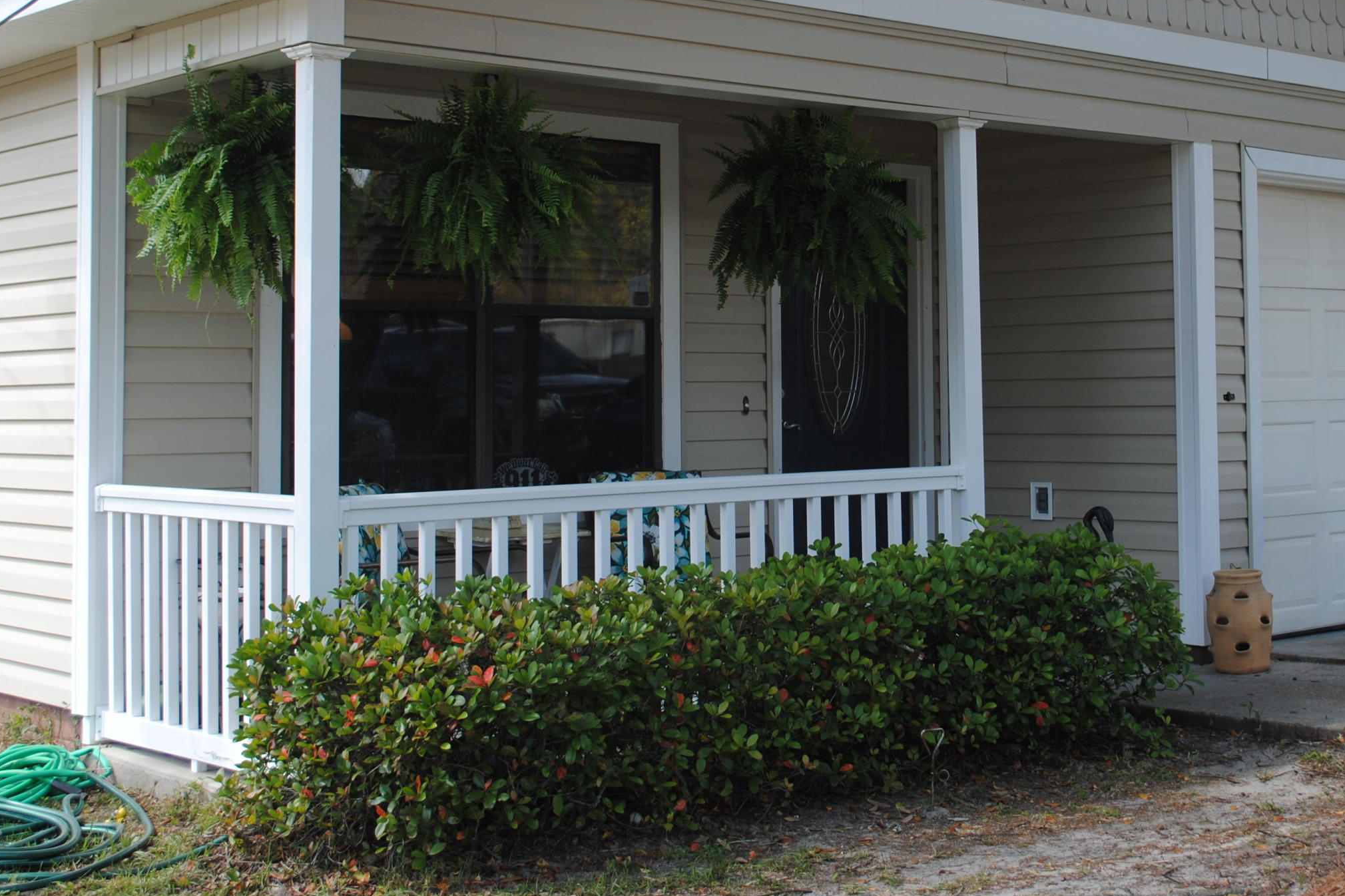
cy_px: 236
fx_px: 2166
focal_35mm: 58
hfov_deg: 34.3
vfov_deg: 23.2
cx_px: 834
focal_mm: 26
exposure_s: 1/160
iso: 100
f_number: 6.3
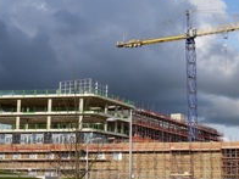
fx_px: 435
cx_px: 173
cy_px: 96
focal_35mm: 63
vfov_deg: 23.3
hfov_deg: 30.3
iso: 100
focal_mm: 14
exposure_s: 1/500
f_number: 5.6
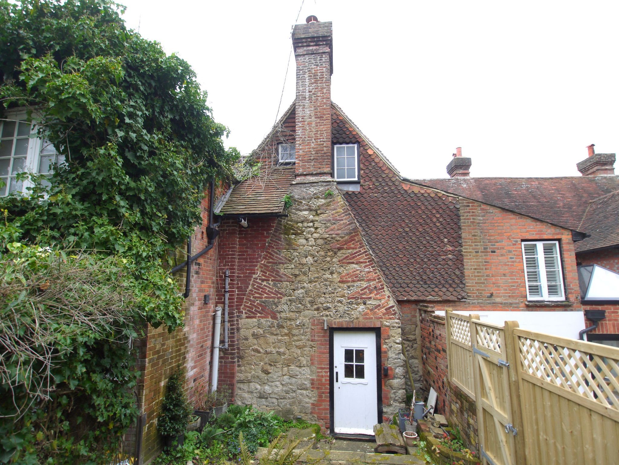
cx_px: 310
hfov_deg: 87.8
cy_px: 232
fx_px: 322
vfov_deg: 71.6
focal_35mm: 18
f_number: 4
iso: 100
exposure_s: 1/125
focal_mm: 9
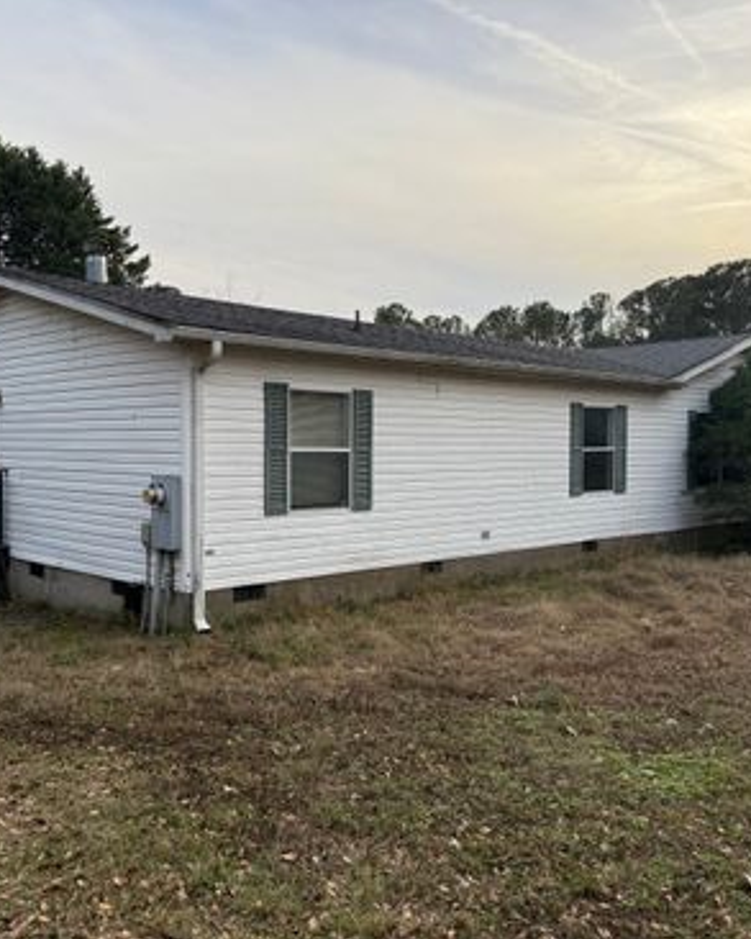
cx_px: 400
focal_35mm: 32
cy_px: 478
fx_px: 889
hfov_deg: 45.8
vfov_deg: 55.6
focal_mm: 6.76
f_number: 1.78
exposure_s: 1/979
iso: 100
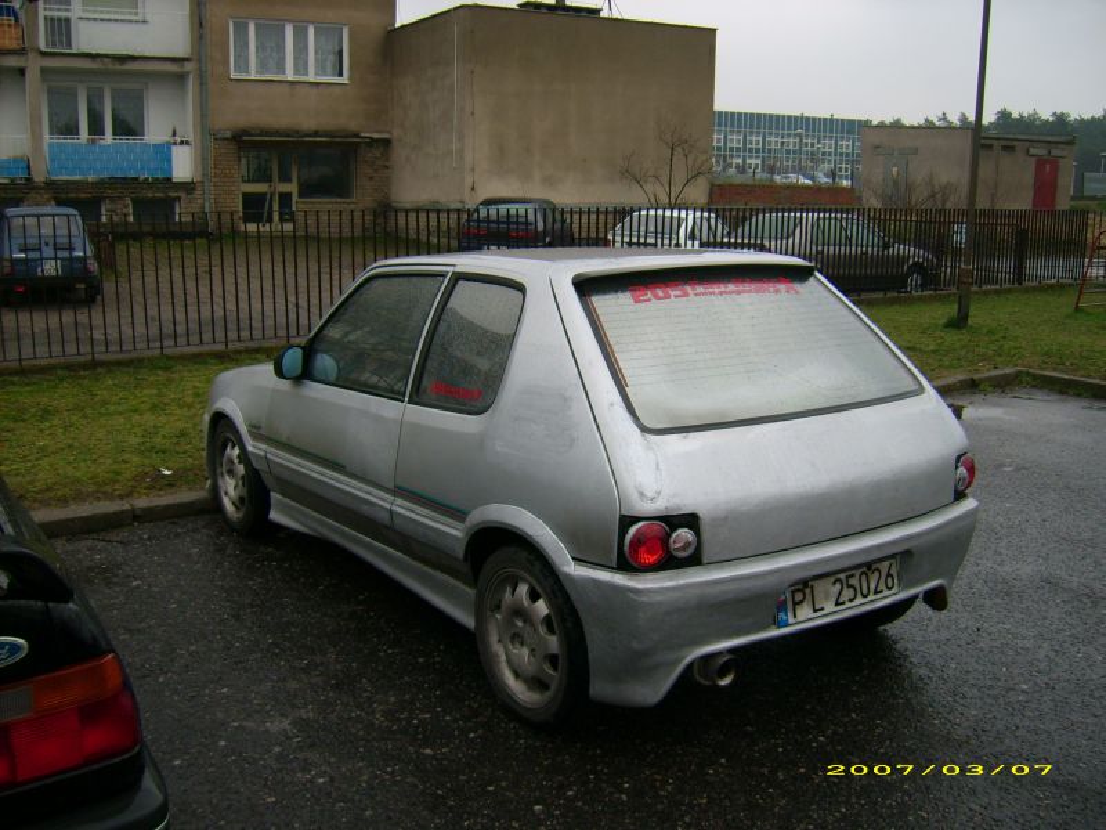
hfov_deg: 52.6
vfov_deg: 40.7
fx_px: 1118
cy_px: 415
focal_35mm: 35
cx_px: 553
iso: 50
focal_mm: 5.95
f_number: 2.8
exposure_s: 1/148
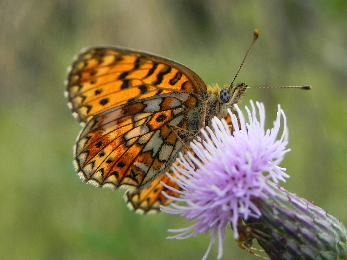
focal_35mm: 105
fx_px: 1053
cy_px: 130
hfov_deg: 18.7
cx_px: 174
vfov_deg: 14.1
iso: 160
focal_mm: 18.8
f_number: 4
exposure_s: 1/390
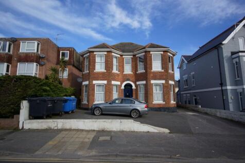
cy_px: 82
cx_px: 122
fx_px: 122
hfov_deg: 90.0
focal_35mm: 18
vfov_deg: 67.3
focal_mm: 12
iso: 100
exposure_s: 1/400
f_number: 4.5
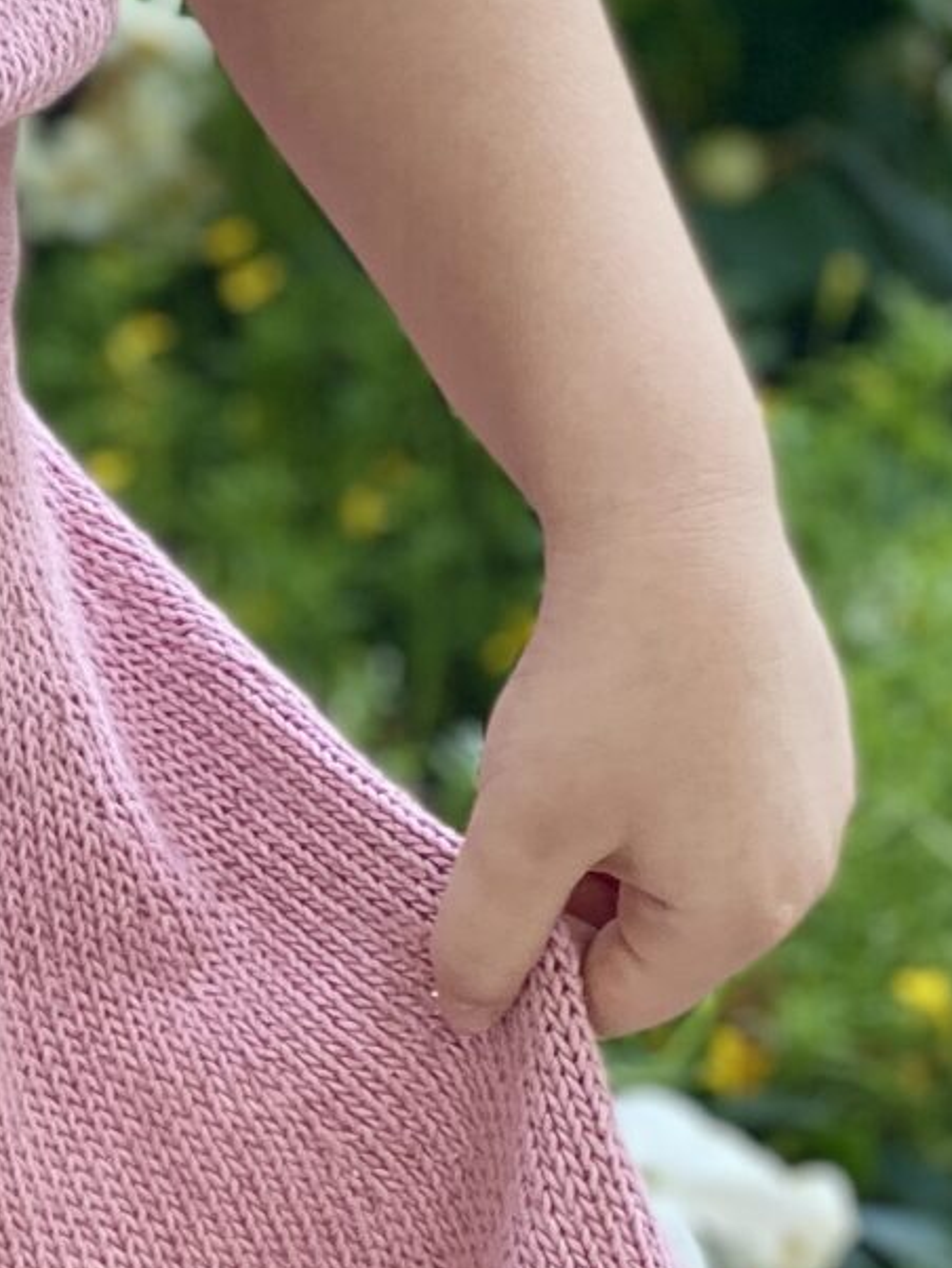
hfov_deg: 6.6
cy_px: 826
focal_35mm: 221
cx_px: -826
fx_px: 8098
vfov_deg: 8.9
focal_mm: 6
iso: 20
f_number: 2
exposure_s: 1/122
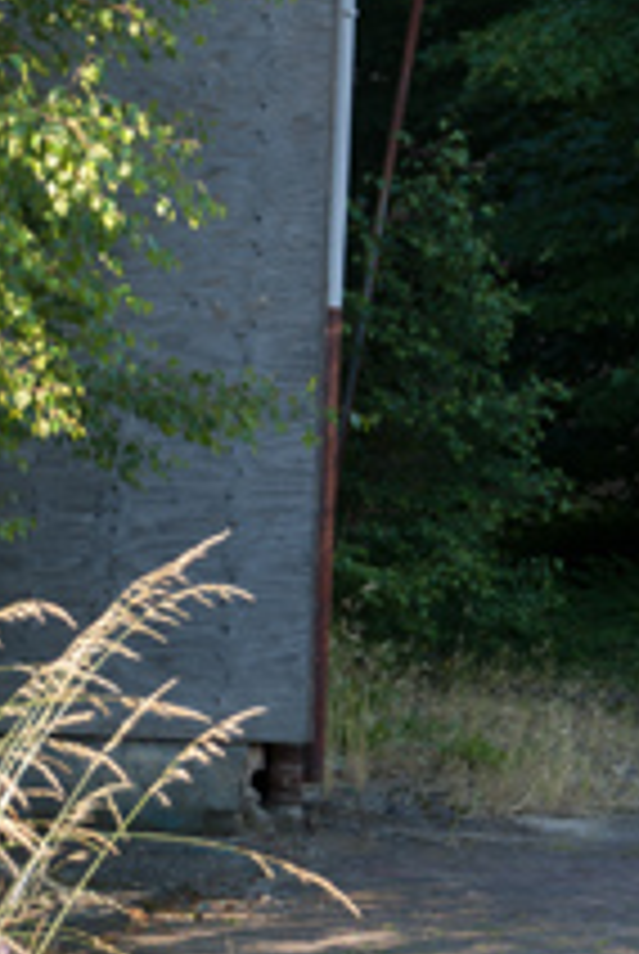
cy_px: 306
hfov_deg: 7.1
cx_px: -70
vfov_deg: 10.6
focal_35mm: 194
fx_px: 5153
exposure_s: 1/100
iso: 100
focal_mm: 55
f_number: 5
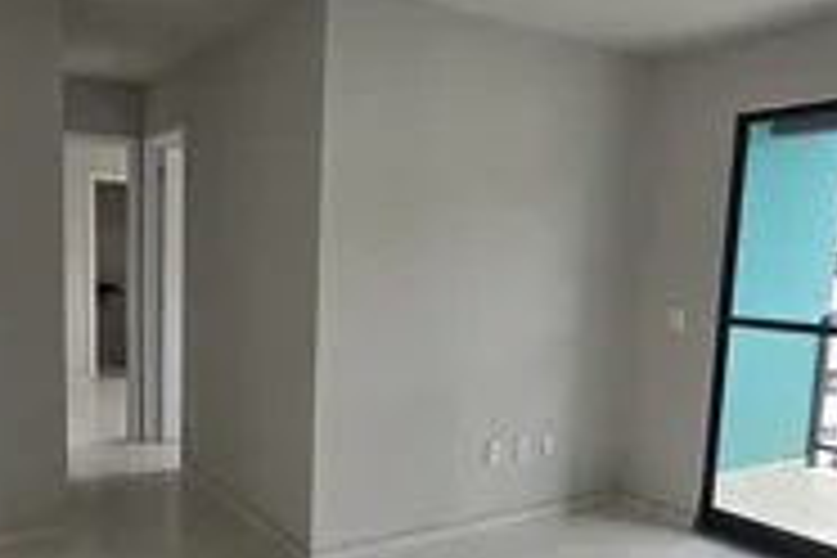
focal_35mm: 28
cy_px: 349
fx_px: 651
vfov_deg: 46.0
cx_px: 310
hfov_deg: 64.5
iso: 50
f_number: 2.2
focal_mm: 2.2
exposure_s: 1/217
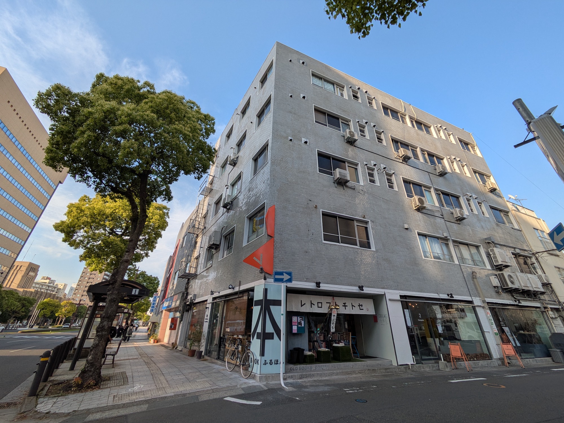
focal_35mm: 14
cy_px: 212
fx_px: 228
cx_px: 282
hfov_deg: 102.0
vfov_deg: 85.7
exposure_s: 1/735
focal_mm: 1.83
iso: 48
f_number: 2.2
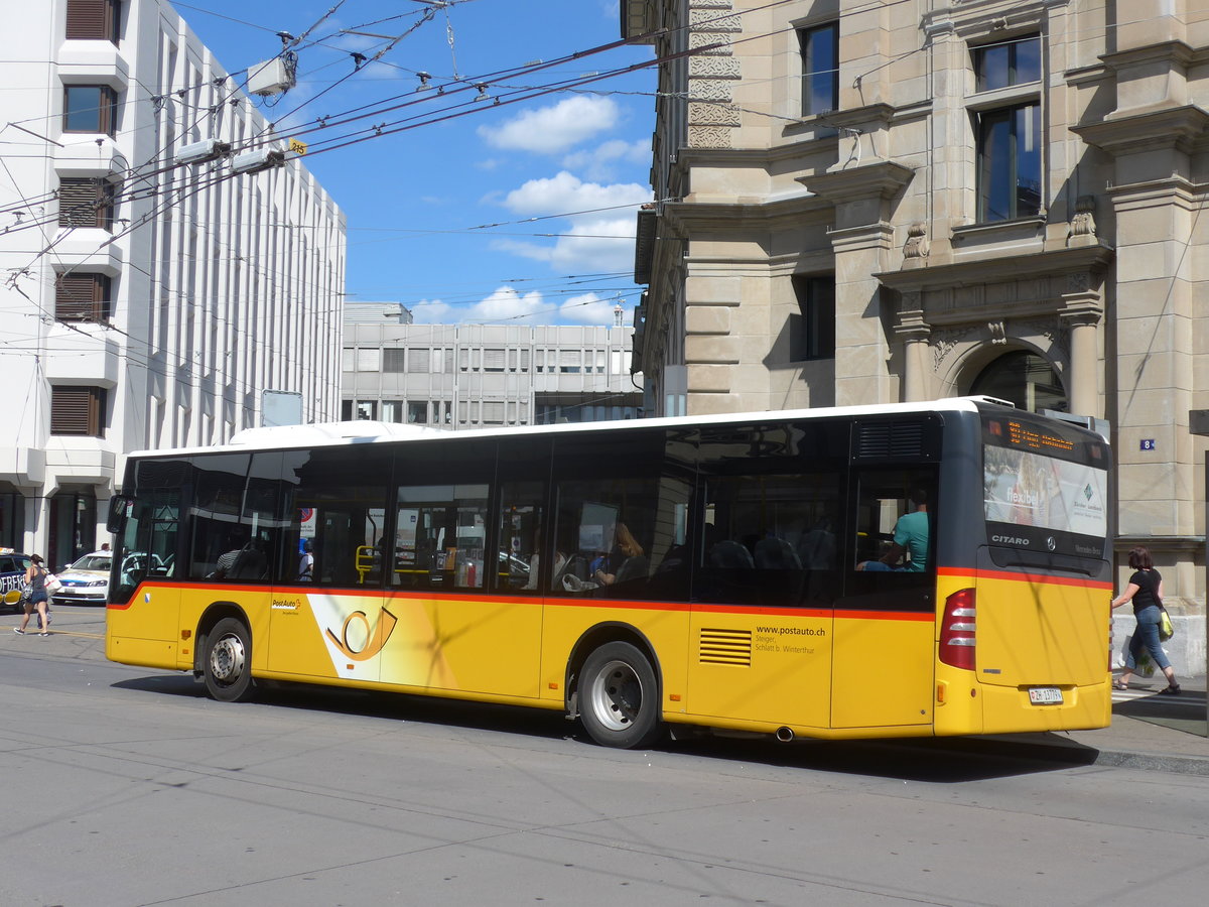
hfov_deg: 41.2
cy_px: 454
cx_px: 604
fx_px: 1607
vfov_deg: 31.5
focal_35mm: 46
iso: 80
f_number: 3
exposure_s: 1/2000
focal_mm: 9.5
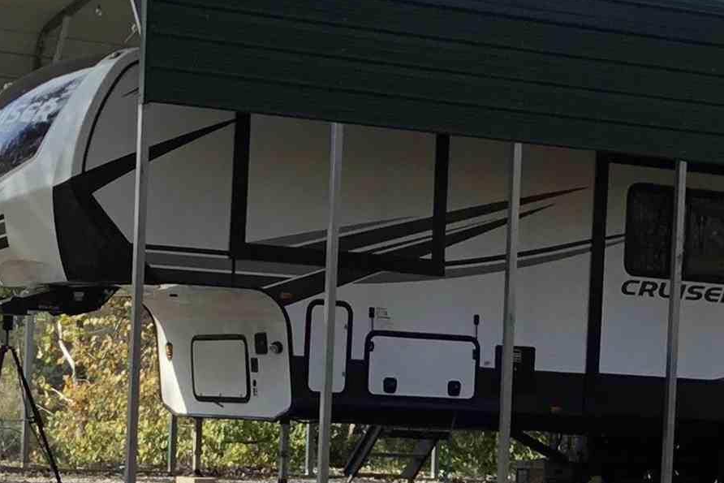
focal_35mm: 111
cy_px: 476
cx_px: 374
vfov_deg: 12.2
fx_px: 2233
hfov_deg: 18.4
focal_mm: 3.3
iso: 25
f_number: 2.4
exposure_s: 1/586
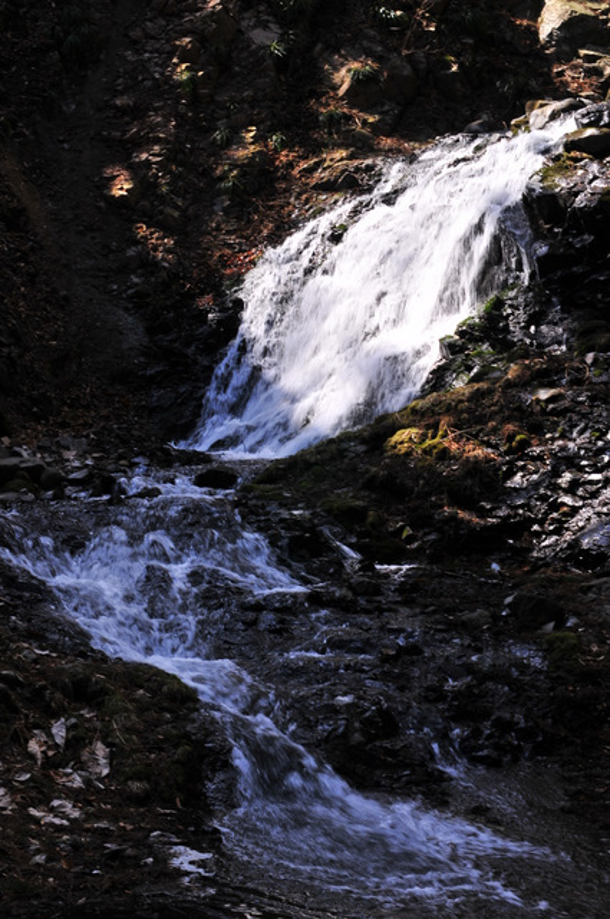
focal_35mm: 75
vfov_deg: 27.0
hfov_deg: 18.1
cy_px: 460
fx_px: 1911
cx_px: 305
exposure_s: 1/30
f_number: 16
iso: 200
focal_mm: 50
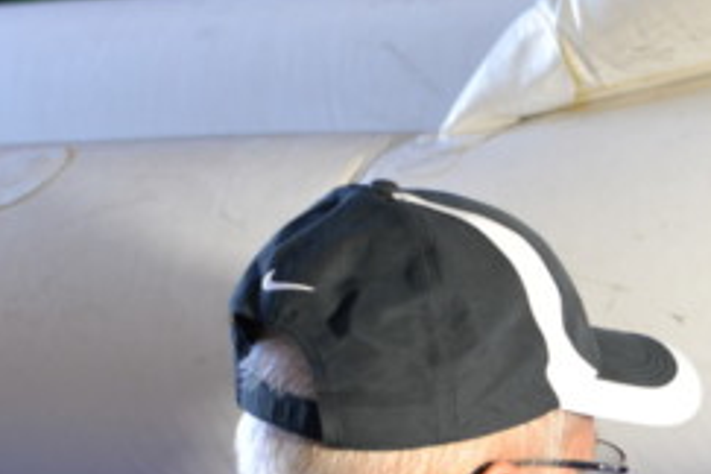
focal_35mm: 142
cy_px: 724
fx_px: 2804
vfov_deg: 9.4
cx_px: 819
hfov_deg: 14.1
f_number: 4.5
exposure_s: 1/80
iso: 400
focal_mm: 42
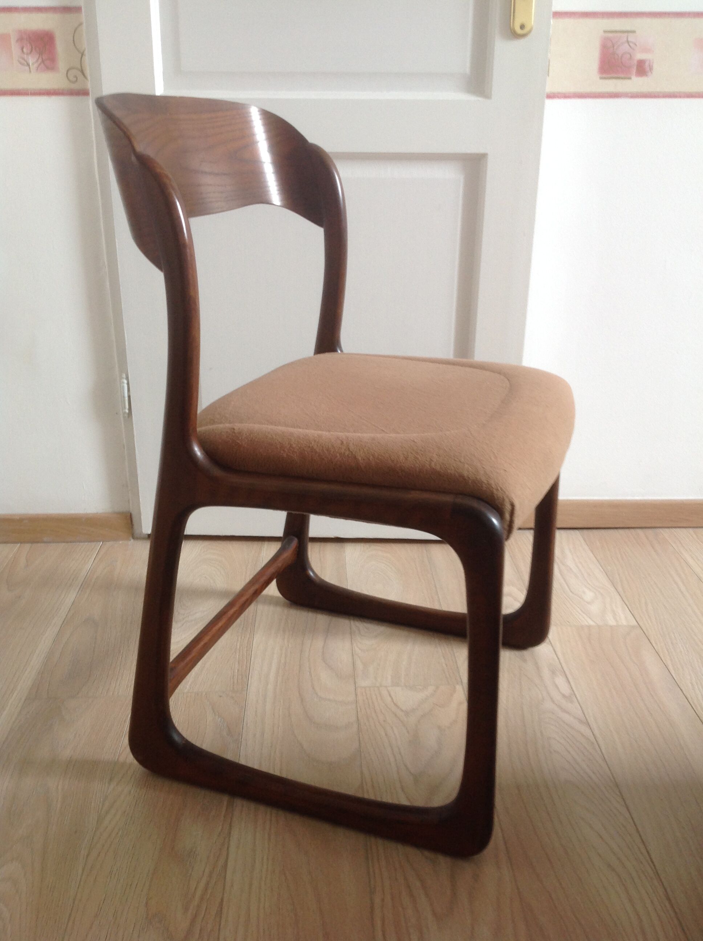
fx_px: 950
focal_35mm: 35
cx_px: 352
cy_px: 470
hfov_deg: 40.6
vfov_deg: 52.7
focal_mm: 4.28
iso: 80
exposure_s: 1/15
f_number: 2.4
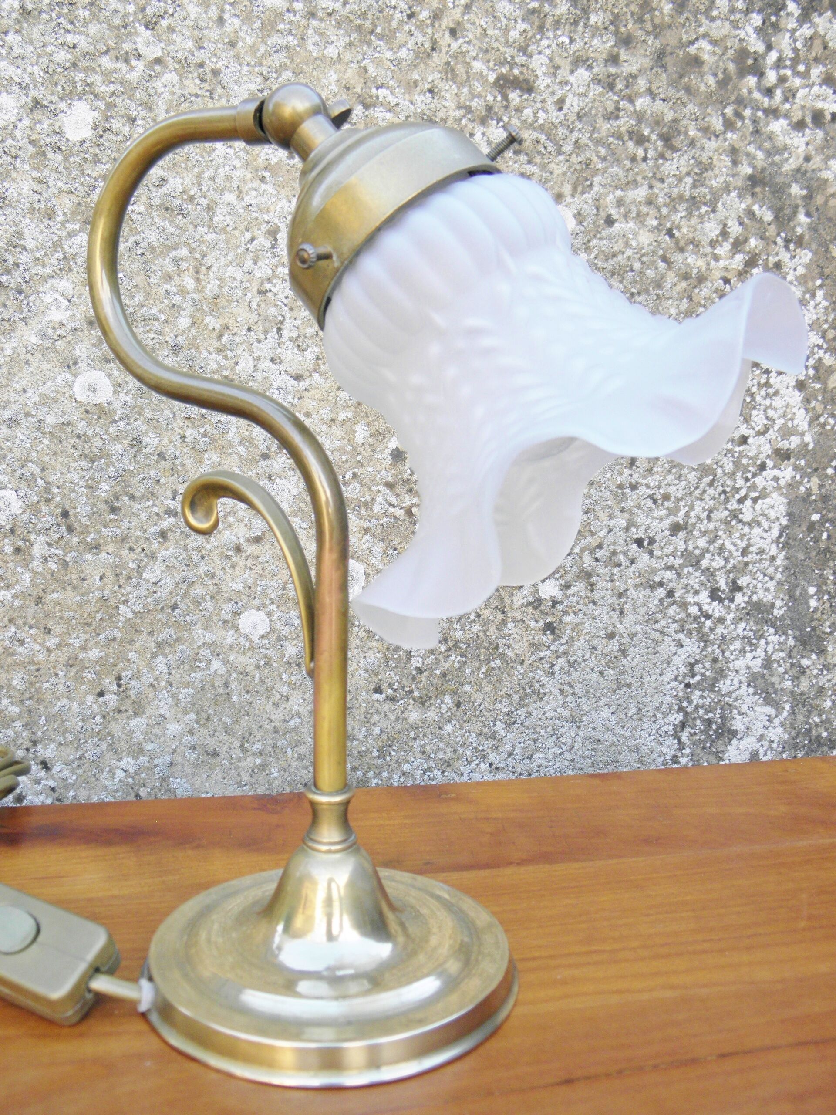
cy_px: 558
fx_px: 1063
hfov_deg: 42.9
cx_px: 418
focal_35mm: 33
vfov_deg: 55.4
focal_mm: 5.9
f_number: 3.6
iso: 100
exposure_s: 1/80
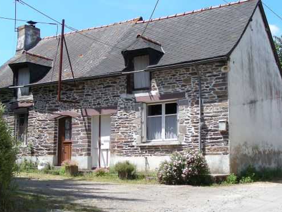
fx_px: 424
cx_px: 131
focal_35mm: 52
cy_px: 109
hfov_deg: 36.8
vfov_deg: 28.1
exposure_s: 1/278
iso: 50
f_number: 4
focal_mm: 6.3
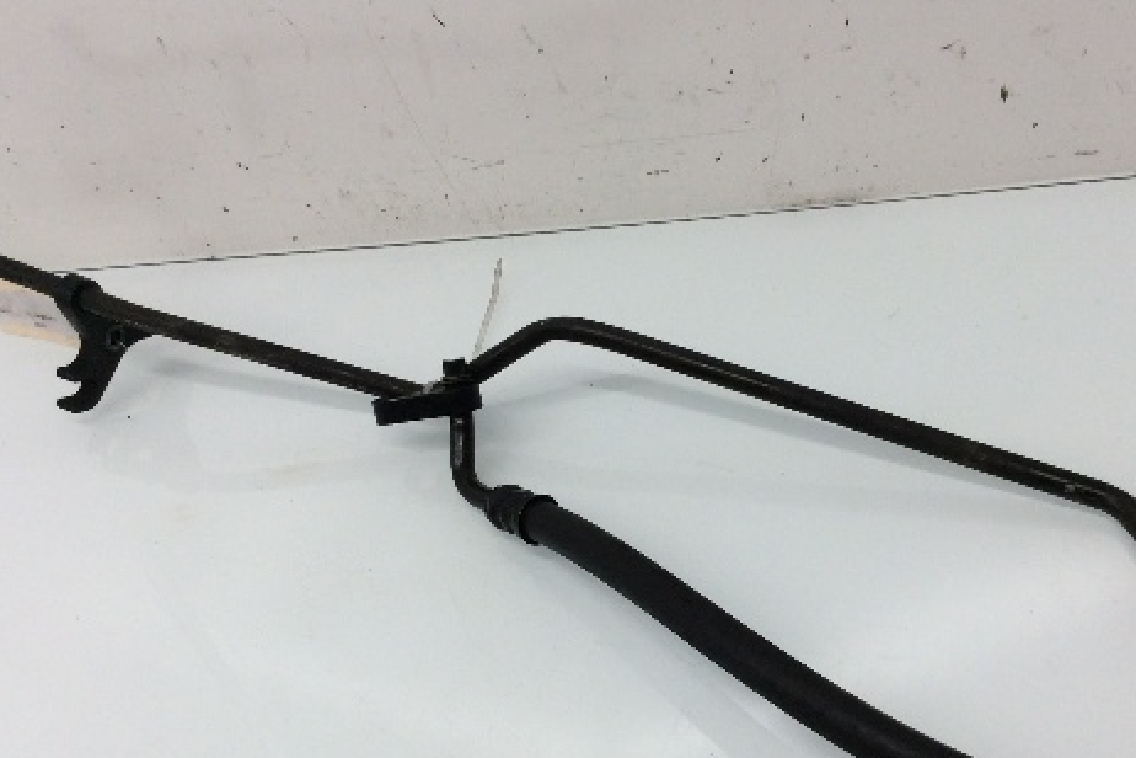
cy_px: 490
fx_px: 1451
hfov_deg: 42.7
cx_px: 627
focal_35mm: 46
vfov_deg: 29.1
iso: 50
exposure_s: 1/120
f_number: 2.4
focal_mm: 3.3
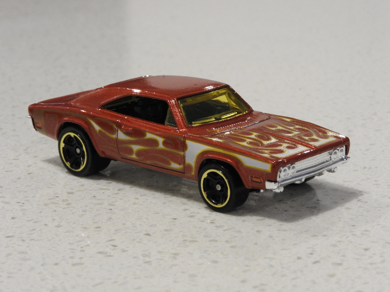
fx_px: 1183
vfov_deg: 14.1
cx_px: 195
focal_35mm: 105
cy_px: 146
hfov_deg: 18.7
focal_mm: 18.8
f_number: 7.6
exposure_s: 1/13
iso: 800
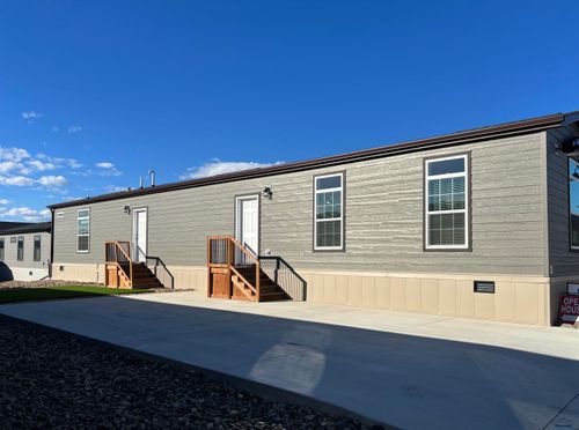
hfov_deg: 67.5
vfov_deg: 52.8
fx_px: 434
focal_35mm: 26
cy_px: 215
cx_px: 290
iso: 50
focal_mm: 5.96
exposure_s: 1/4630
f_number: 1.6
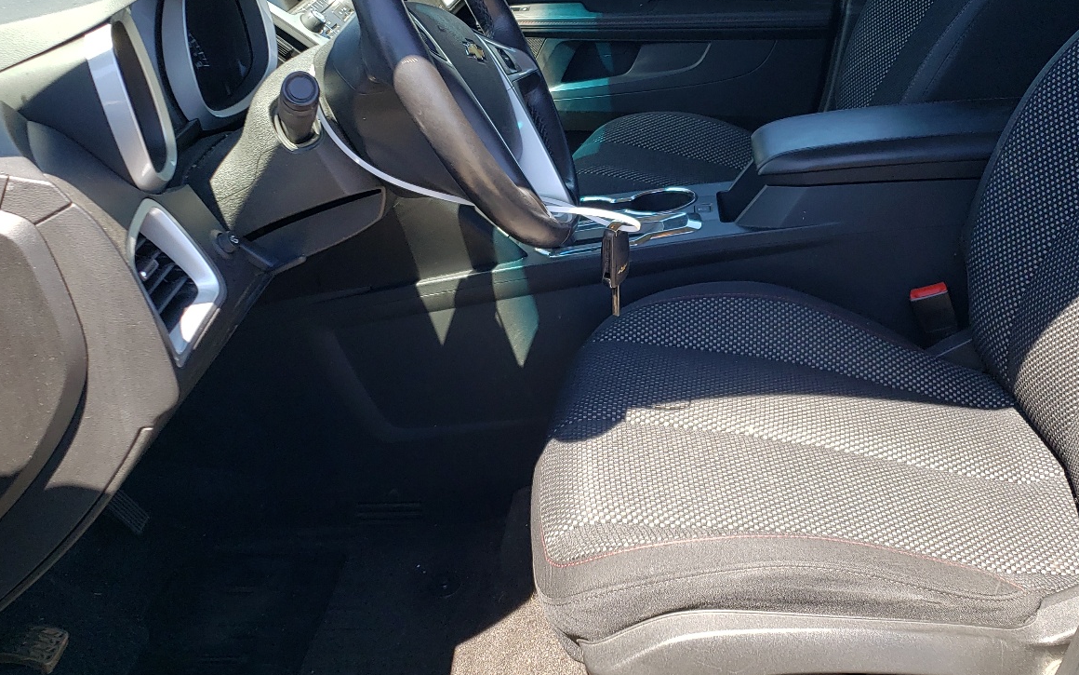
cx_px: 629
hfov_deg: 51.3
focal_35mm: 38
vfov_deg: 33.5
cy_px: 277
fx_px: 1117
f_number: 1.5
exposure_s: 1/417
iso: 50
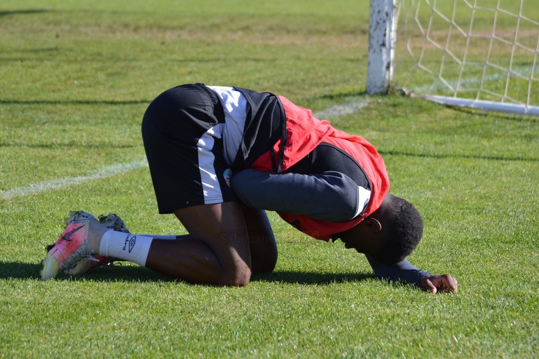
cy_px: 180
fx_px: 4152
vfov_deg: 4.9
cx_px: 270
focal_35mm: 278
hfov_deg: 7.4
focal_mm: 185
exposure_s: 1/1250
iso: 400
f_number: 5
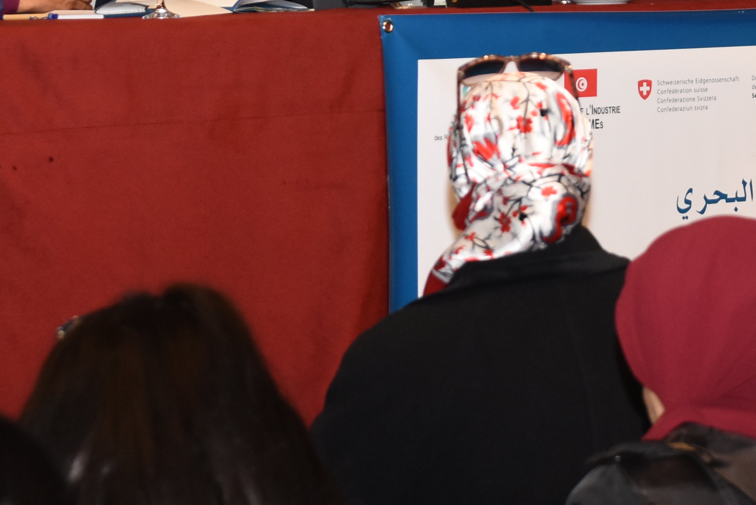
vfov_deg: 7.4
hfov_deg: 11.1
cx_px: 618
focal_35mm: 185
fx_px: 3886
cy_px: -37
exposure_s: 1/160
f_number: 5.6
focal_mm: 48
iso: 1000
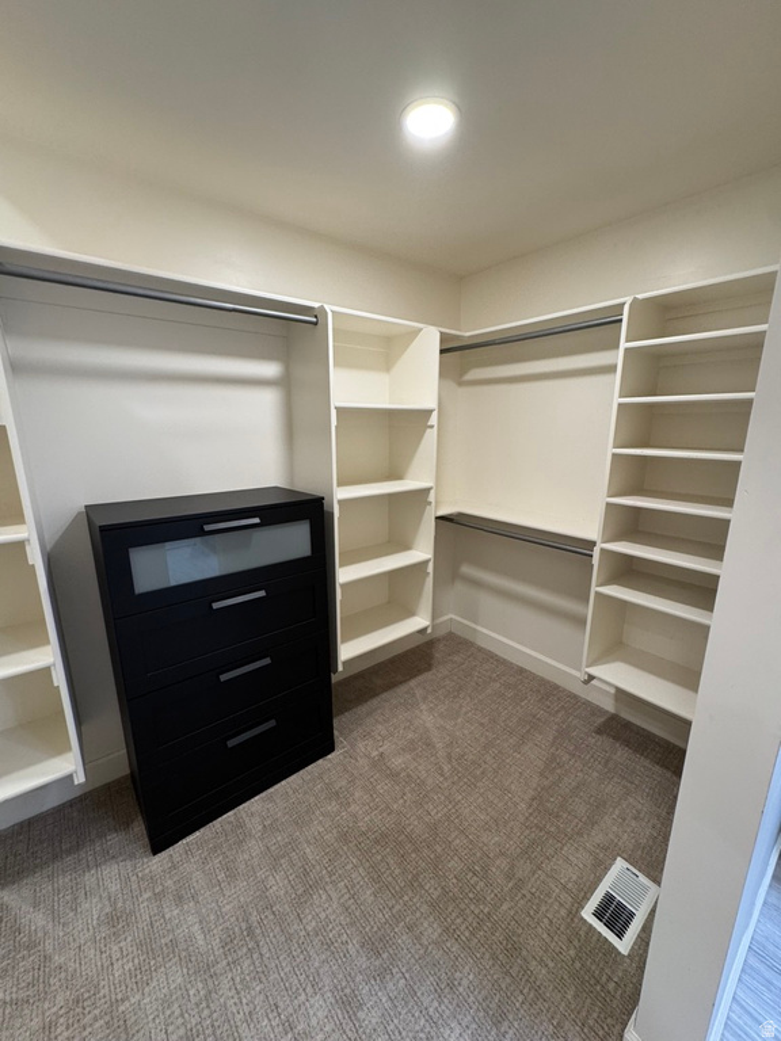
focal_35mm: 14
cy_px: 520
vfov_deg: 102.1
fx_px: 421
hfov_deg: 85.7
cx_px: 390
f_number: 2.2
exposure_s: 1/60
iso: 200
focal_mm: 2.22
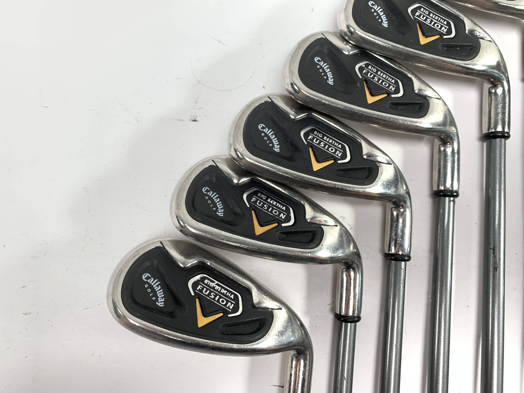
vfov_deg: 53.1
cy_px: 196
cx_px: 262
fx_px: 394
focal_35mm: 26
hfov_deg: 67.3
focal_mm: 4.25
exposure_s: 1/120
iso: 80
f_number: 1.8
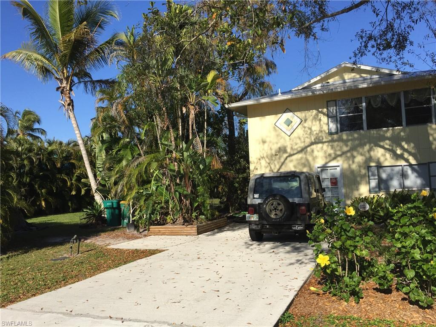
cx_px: 218
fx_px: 365
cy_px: 164
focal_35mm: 29
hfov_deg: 61.7
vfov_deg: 48.2
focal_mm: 4.15
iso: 32
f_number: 2.2
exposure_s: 1/2326
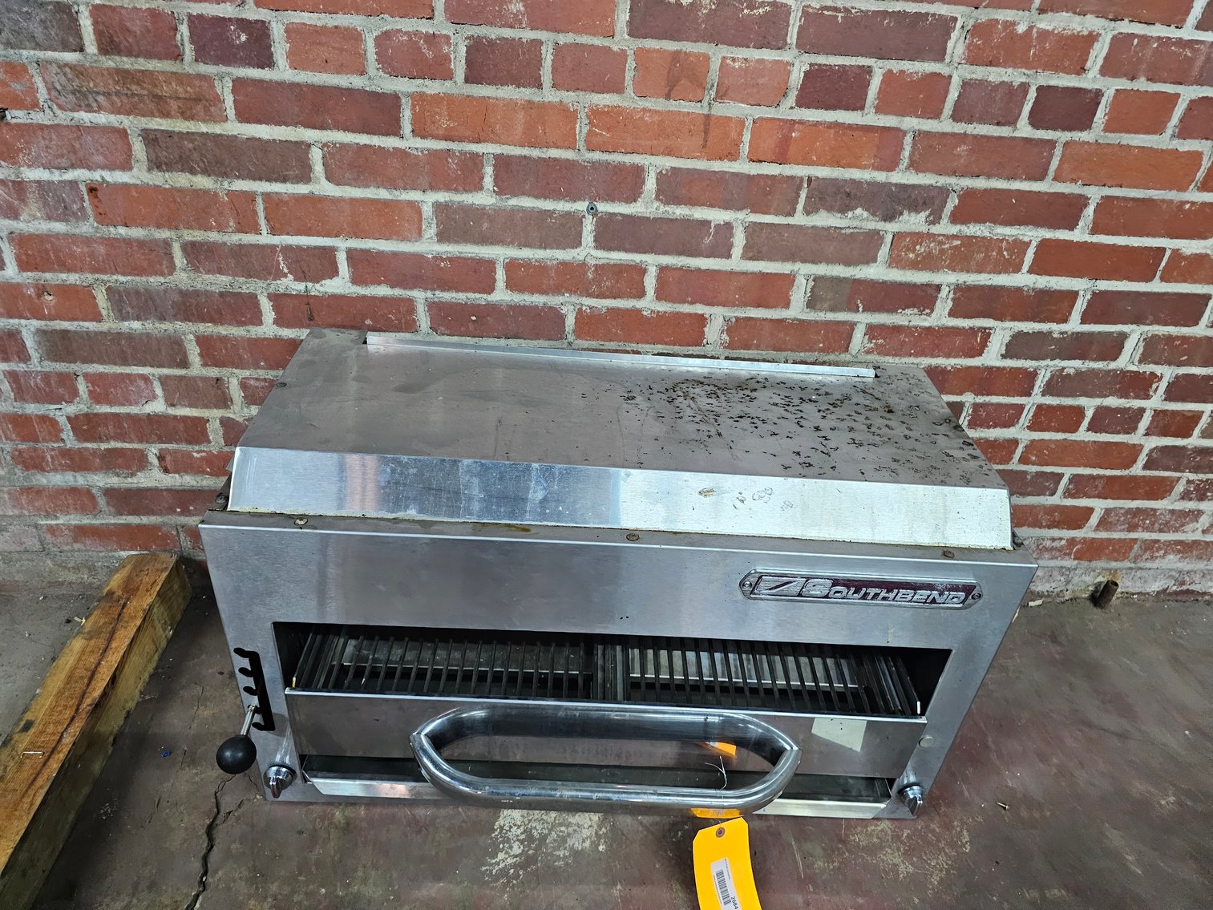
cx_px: 606
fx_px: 806
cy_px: 455
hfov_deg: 73.9
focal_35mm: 23
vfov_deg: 58.9
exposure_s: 1/120
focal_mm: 6.3
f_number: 1.7
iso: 1000
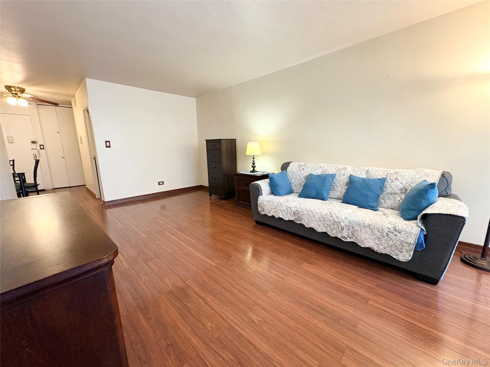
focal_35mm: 14
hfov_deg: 102.1
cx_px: 245
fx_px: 198
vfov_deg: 85.7
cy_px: 184
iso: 640
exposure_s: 1/60
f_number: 2.2
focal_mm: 2.22
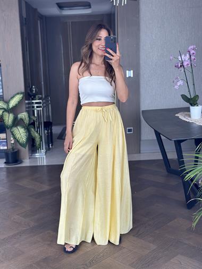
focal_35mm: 48
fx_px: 373
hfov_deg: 30.3
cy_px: 134
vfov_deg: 39.6
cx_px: 101
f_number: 1.78
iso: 80
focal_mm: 6.86
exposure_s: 1/192
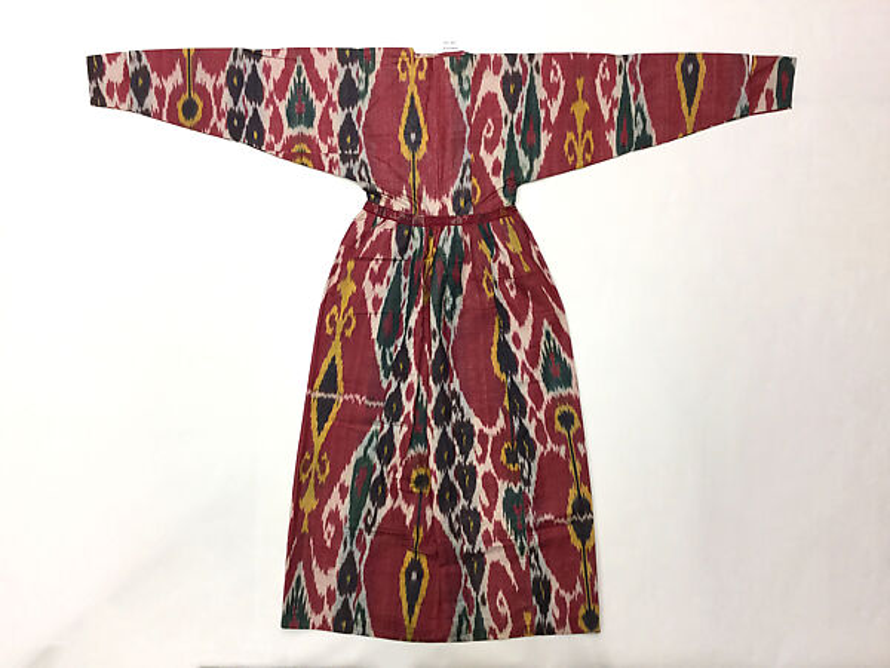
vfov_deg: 45.4
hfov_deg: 58.4
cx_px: 445
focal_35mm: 31
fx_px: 797
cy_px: 334
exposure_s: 1/30
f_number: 2.4
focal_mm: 3.3
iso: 25
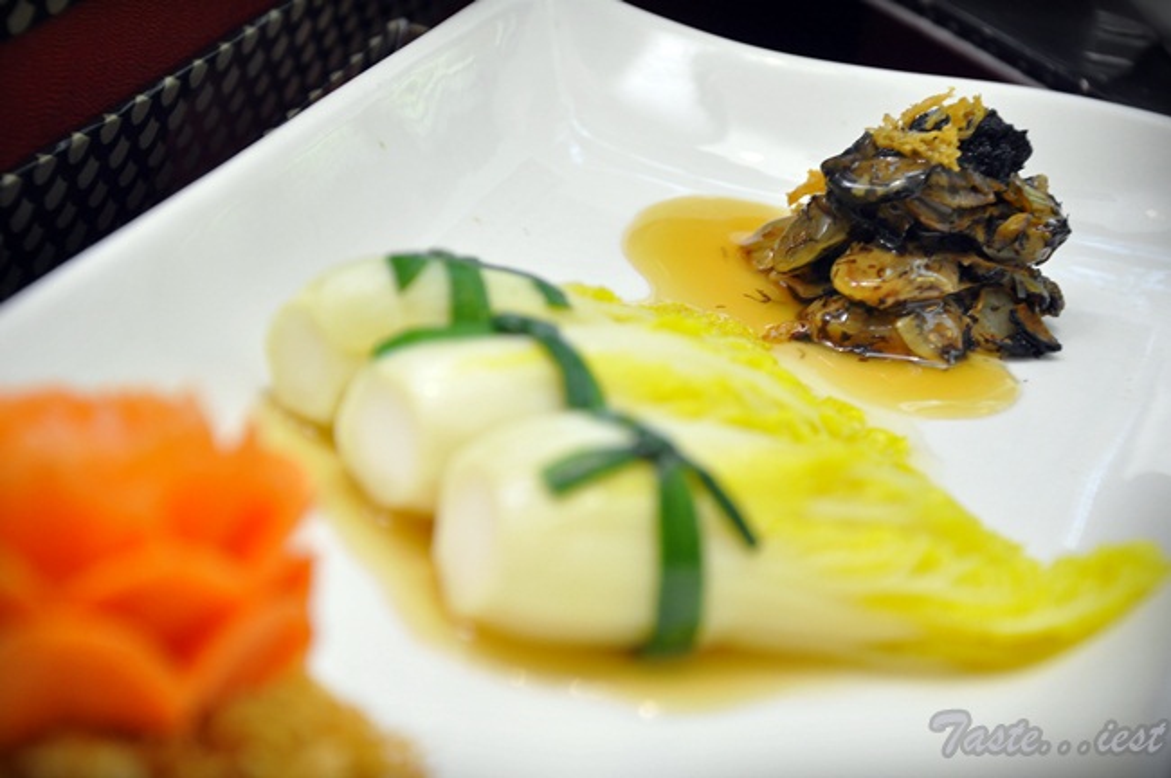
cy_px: 389
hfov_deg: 19.5
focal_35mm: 105
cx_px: 586
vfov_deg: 13.0
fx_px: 3412
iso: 800
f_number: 5.3
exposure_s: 1/80
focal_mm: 70
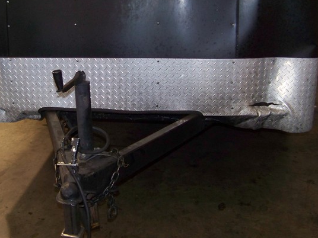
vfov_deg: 30.9
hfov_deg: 40.3
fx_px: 432
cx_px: 129
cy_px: 109
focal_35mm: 47
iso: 200
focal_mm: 5.85
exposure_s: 1/30
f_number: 2.8
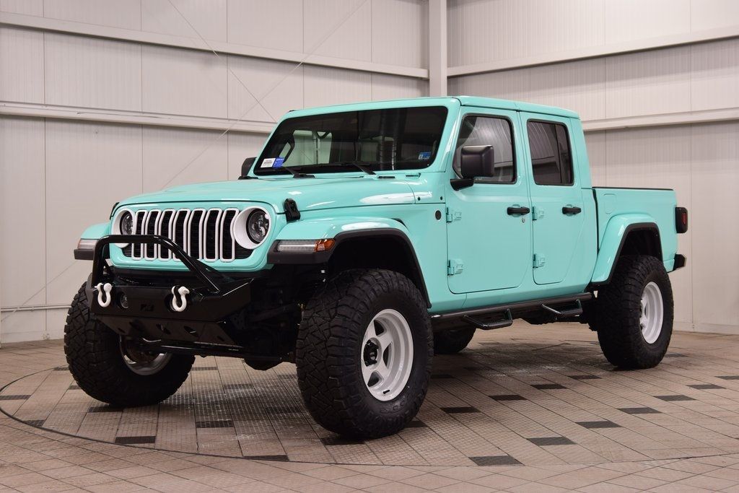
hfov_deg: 36.9
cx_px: 370
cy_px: 246
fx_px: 1109
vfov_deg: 25.1
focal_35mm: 54
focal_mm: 36
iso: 400
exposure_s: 1/40
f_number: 7.1
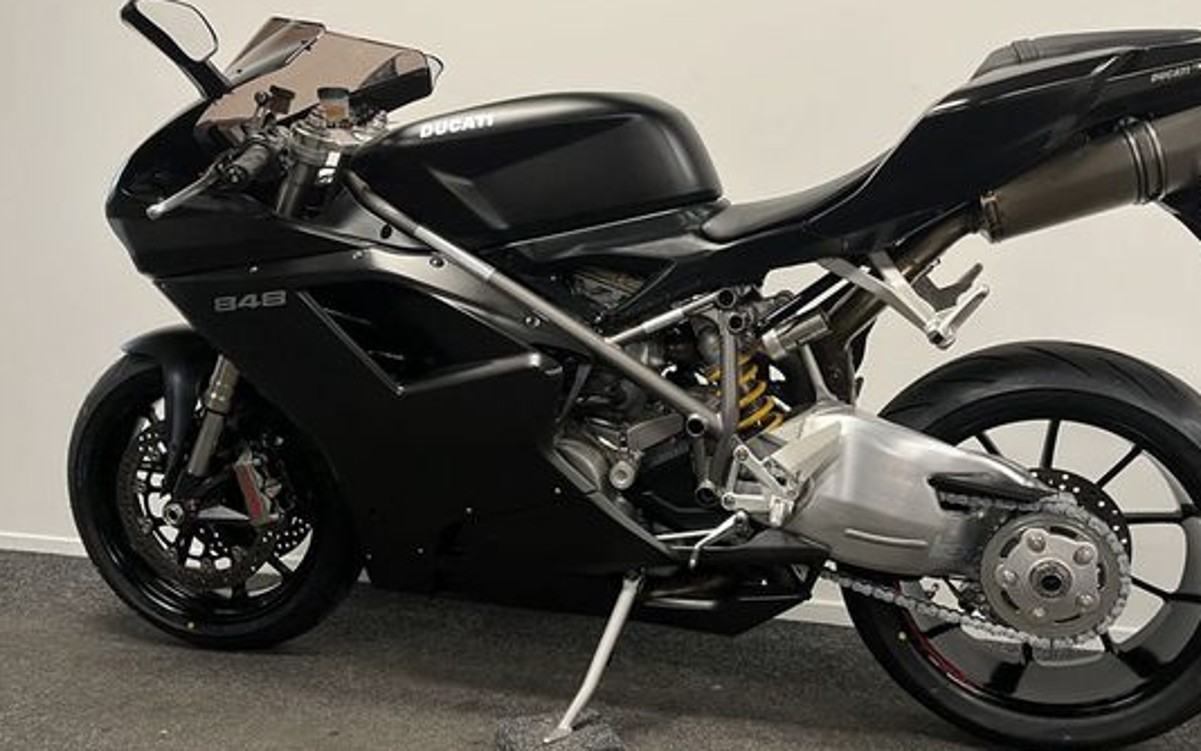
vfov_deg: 38.3
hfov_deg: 57.9
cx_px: 677
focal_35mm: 33
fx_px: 1080
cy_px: 346
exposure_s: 1/50
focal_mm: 5.1
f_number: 1.6
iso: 100
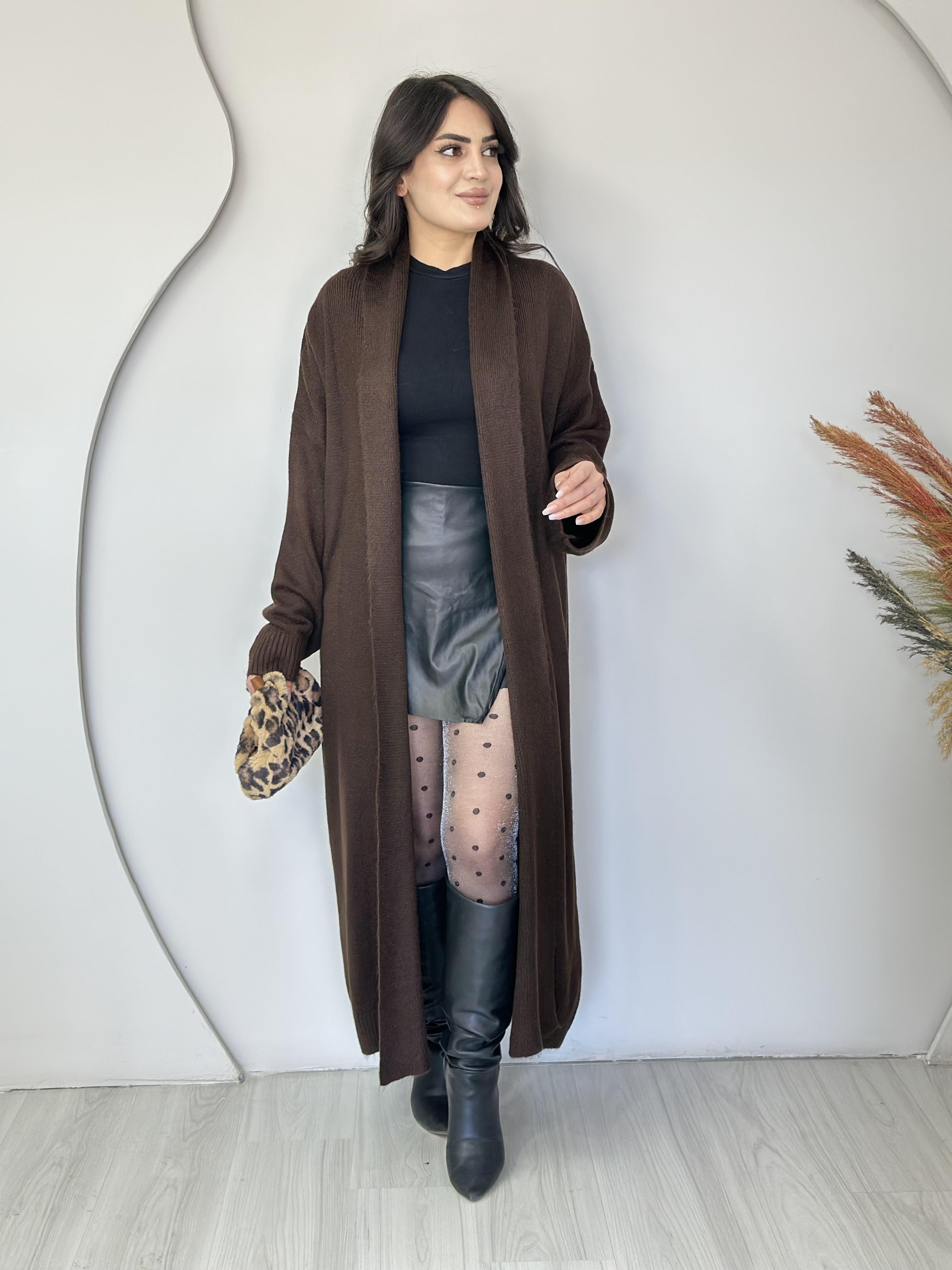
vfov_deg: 39.7
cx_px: 476
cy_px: 635
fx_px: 1760
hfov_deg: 30.3
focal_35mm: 48
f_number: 1.78
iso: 160
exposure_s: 1/100
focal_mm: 6.86
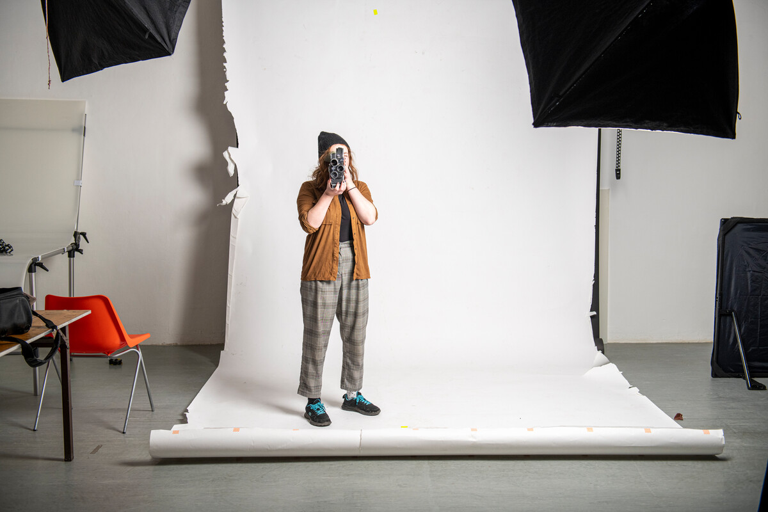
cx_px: 384
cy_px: 256
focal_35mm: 38
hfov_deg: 50.7
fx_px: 811
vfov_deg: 35.1
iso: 400
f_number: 4
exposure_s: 1/200
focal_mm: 38
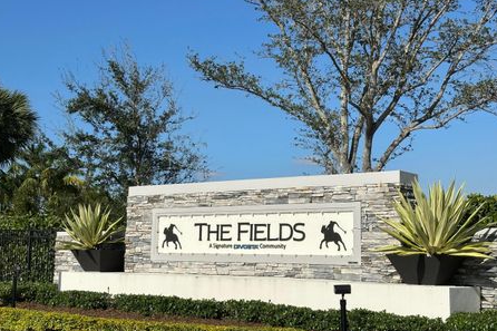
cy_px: 164
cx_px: 237
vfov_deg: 24.2
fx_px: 773
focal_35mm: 56
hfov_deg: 35.6
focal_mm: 6.86
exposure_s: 1/8929
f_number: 1.78
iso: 64
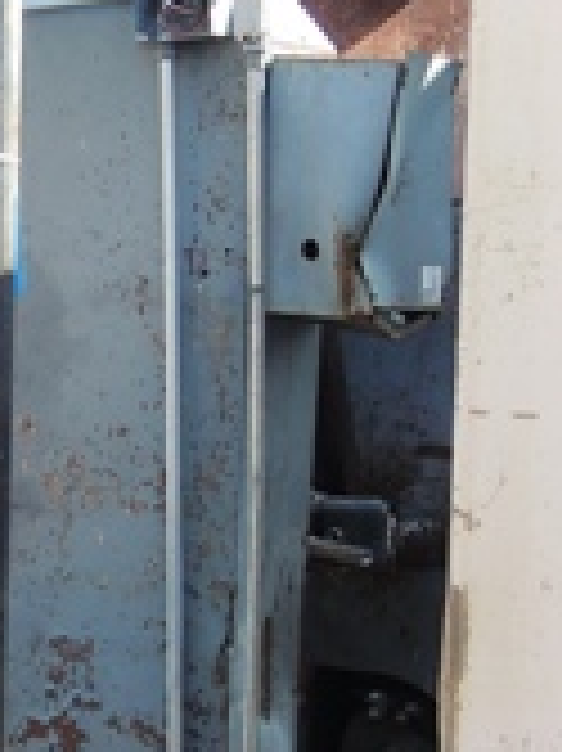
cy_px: 473
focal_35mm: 115
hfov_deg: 11.8
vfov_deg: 17.1
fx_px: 2493
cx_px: -481
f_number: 2.8
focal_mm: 5.1
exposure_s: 1/160
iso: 80
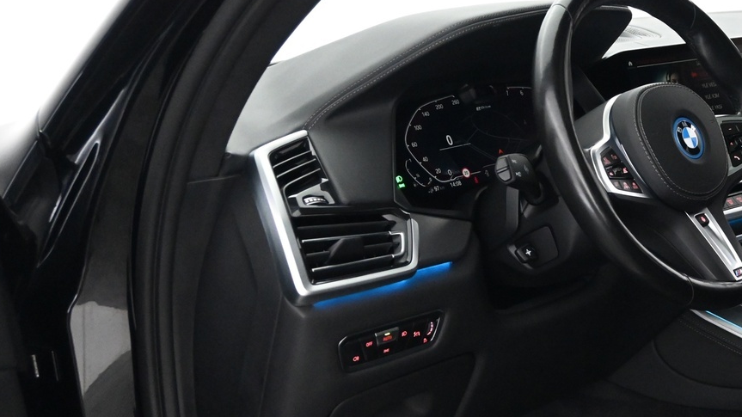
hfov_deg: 33.0
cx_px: 653
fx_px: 1190
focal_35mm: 60
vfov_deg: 19.6
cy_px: 352
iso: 3200
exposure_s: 1/25
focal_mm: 20.5
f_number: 3.8
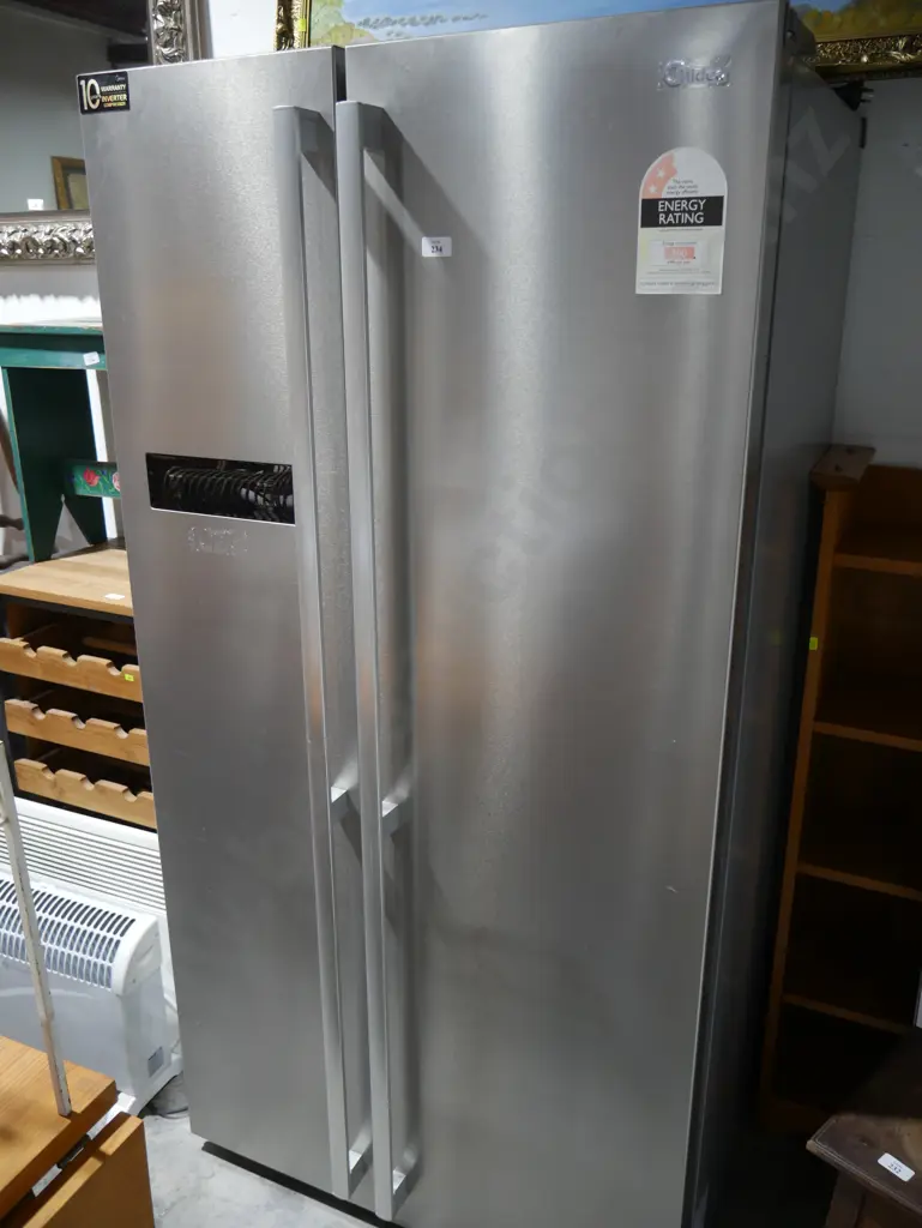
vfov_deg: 63.4
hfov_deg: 49.8
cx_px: 461
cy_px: 614
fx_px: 994
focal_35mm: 28
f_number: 3.5
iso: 400
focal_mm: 14
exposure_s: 1/60
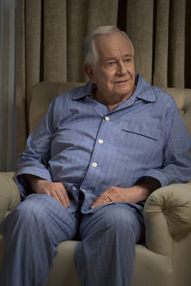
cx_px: 96
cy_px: 143
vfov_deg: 10.3
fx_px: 1592
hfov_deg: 6.9
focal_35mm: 200
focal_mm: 200
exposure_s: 1/160
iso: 8000
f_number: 5.6
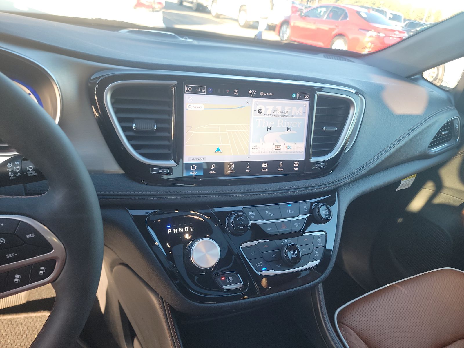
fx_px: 322
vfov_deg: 56.8
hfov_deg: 71.6
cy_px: 174
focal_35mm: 24
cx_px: 232
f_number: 1.8
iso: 100
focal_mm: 6.7
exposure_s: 1/59
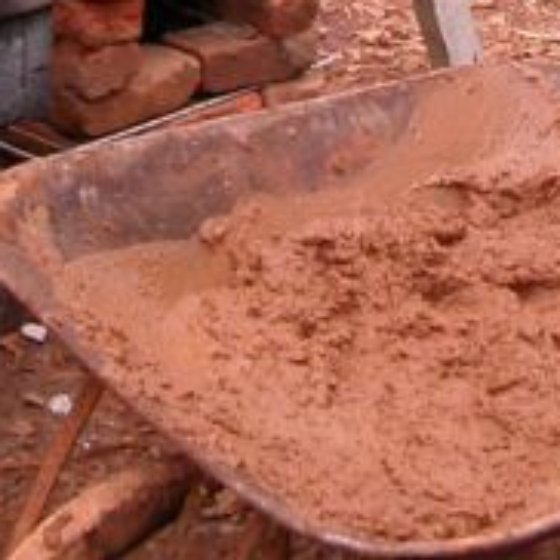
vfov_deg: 14.0
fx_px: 2105
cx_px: 188
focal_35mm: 115
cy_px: -323
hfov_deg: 15.1
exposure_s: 1/44
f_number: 2.7
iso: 100
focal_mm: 5.6
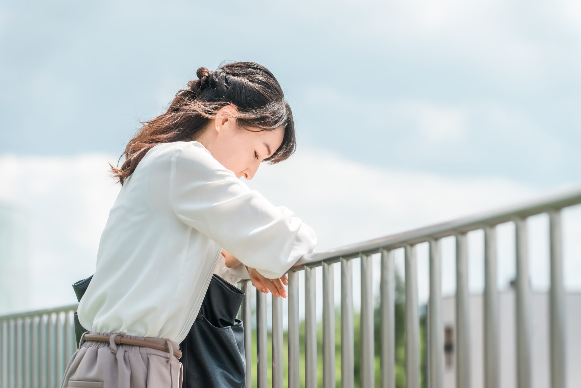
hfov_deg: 19.8
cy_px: 194
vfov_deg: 13.3
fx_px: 1662
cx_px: 290
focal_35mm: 103
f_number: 4
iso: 250
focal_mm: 103
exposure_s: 1/4000
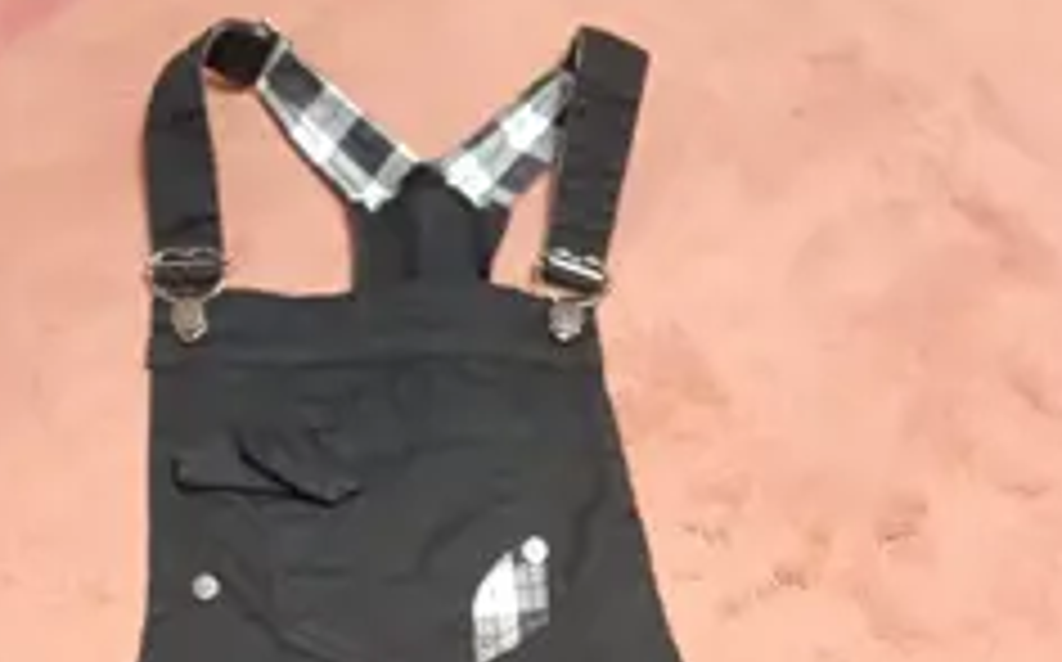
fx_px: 1301
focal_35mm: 45
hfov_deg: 44.2
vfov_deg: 26.2
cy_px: 734
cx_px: 432
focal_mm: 4.65
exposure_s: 1/15
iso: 1600
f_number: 1.8
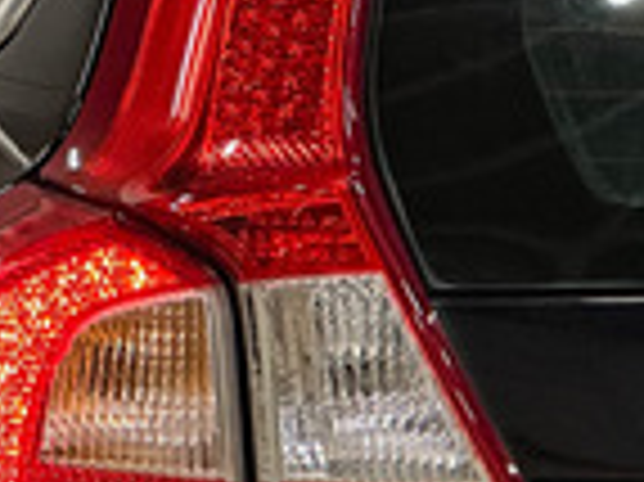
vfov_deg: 4.6
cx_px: 131
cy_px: 86
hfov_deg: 6.1
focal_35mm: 324
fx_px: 6023
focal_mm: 9
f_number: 2.8
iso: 640
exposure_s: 1/52
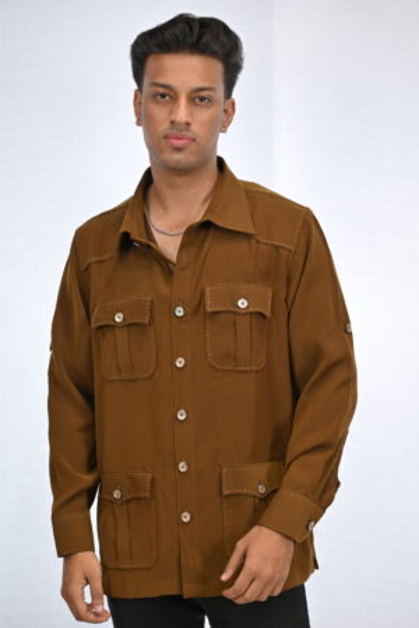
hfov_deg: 24.2
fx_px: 978
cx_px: 210
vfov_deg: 35.6
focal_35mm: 56
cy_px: 314
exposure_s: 1/125
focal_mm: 56
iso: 640
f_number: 6.3
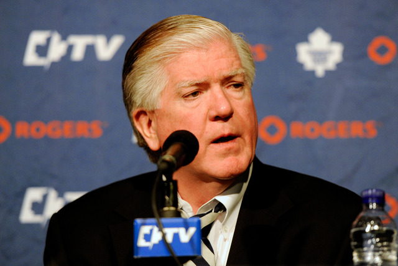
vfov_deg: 7.6
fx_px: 1990
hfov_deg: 11.4
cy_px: 133
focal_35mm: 180
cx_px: 199
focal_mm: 180
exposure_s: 1/200
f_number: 2.8
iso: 2500
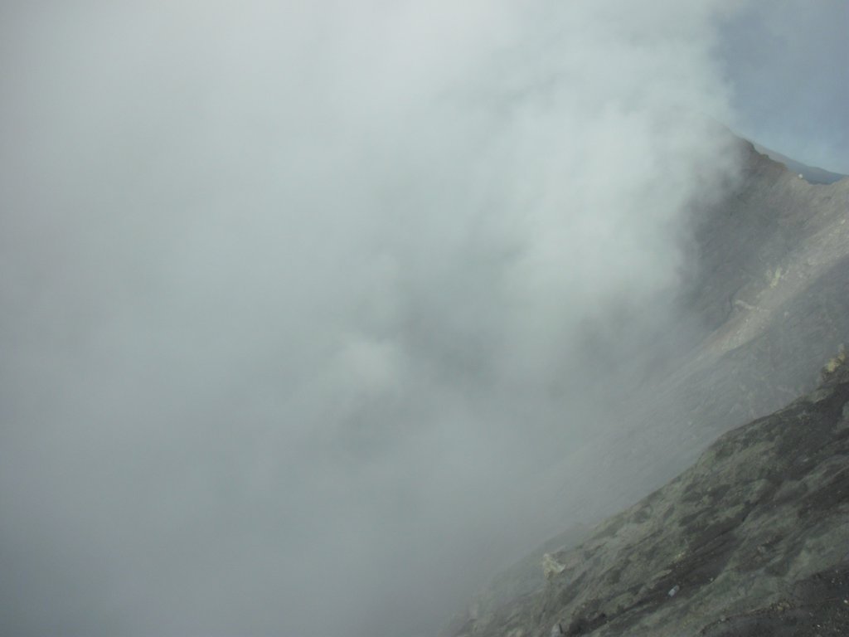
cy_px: 318
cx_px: 424
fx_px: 932
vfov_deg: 37.7
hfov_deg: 49.0
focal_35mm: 38
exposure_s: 1/200
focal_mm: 6.2
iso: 100
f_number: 8
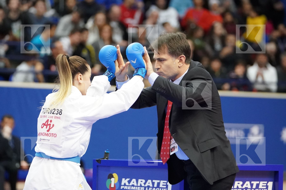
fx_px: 1843
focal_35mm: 232
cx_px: 143
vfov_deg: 5.9
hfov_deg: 8.9
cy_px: 95
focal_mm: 155
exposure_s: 1/1000
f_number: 2.8
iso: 6400
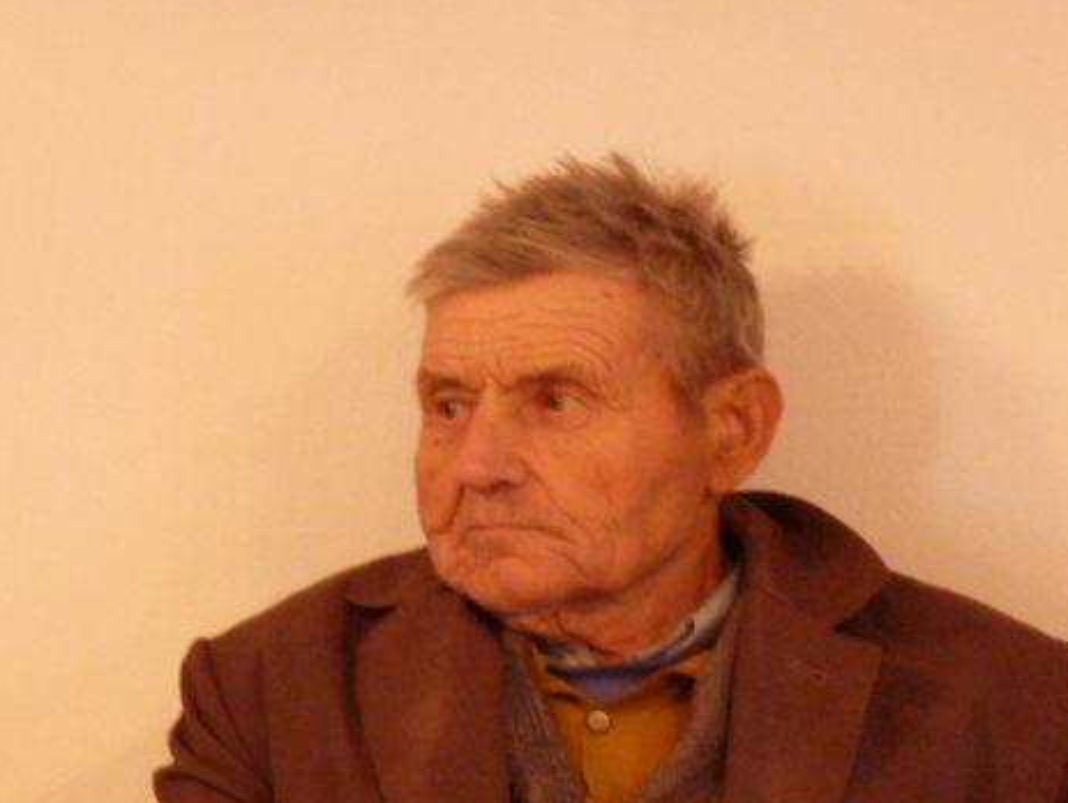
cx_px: 512
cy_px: 455
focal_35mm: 221
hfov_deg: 8.9
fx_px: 6824
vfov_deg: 6.7
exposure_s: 1/10
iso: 400
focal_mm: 16.1
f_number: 3.4
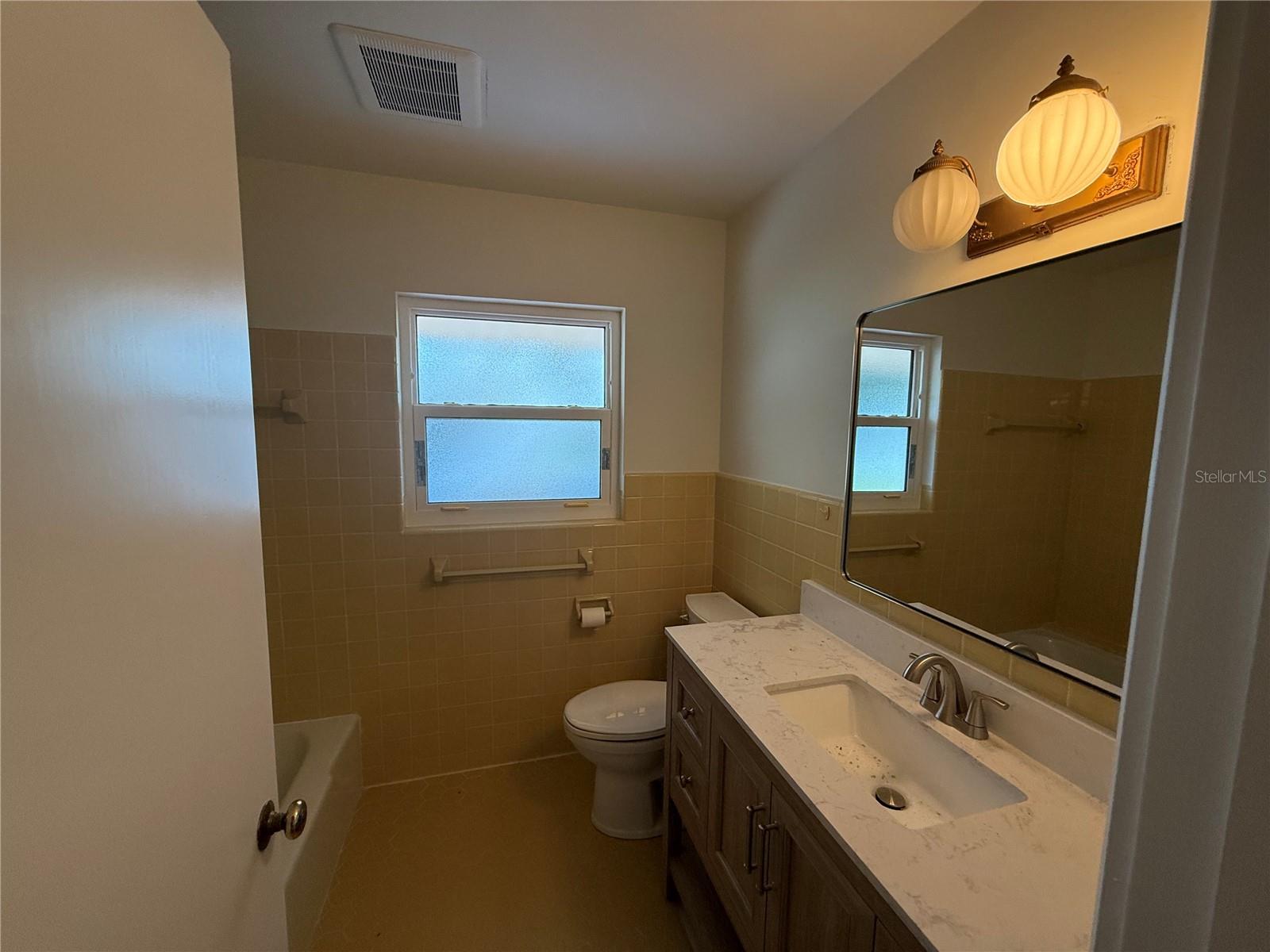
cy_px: 476
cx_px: 635
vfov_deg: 85.7
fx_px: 514
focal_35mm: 14
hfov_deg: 102.1
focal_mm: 2.22
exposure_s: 1/120
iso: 160
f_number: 2.2
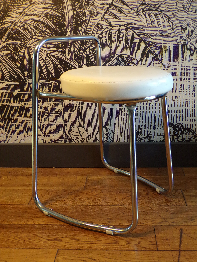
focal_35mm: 37
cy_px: 131
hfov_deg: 38.7
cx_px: 98
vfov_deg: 50.1
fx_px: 281
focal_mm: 6.6
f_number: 3.3
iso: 206
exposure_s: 1/17
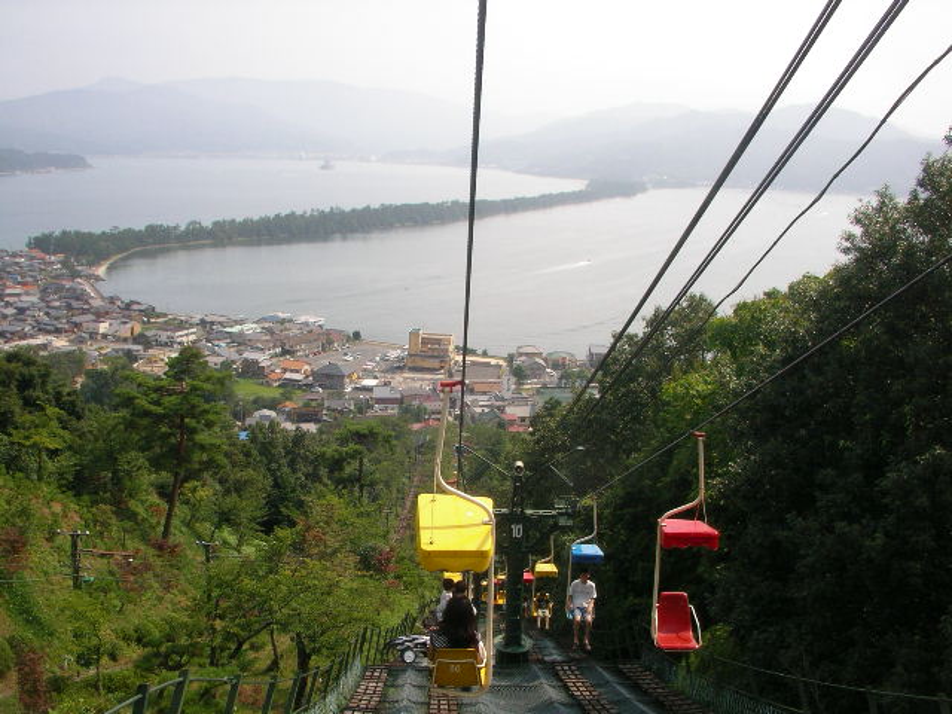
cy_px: 357
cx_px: 476
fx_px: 1018
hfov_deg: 50.1
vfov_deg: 38.7
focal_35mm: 37
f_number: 2.8
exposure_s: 1/320
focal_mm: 5.7
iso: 64
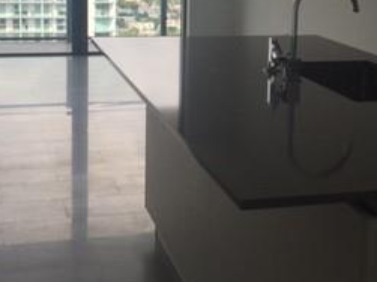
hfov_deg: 26.2
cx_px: 257
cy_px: 62
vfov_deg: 19.7
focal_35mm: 74
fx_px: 806
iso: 32
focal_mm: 4.15
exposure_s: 1/455
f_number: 2.2
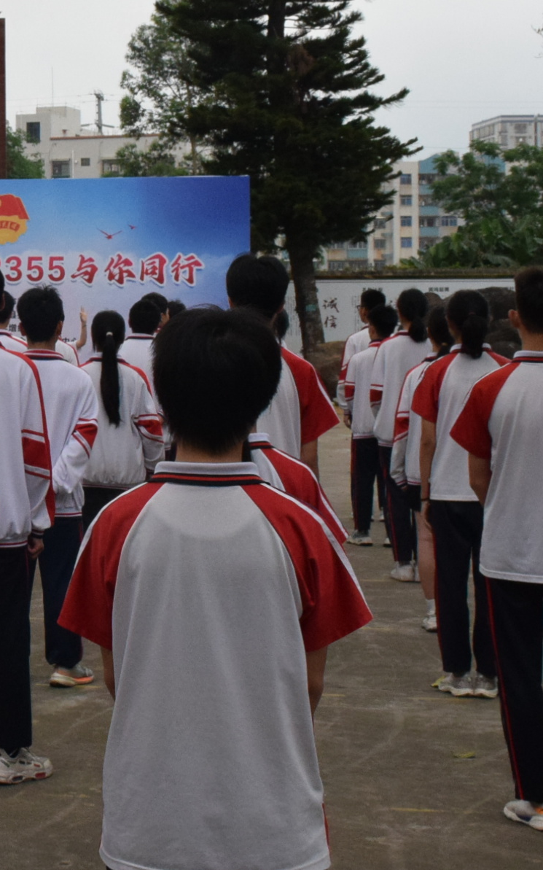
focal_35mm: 88
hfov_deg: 14.2
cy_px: 303
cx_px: -163
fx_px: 2092
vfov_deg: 23.4
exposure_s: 1/800
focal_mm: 23
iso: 1600
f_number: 14
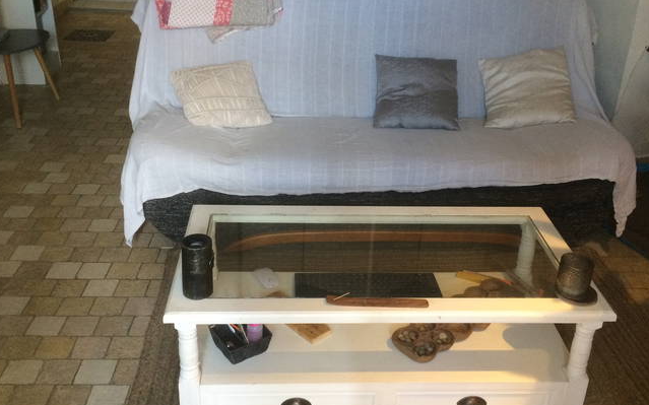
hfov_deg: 51.5
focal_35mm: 38
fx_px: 672
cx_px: 338
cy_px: 177
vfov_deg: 33.5
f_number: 2.2
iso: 200
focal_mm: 4.15
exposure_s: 1/33
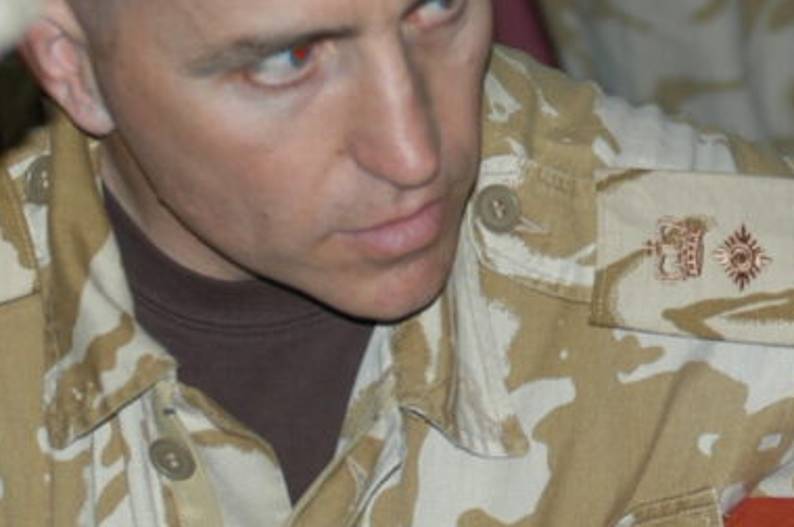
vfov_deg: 4.1
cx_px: 976
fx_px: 7310
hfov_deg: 6.2
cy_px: 193
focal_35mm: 332
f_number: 3.5
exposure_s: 1/125
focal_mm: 70
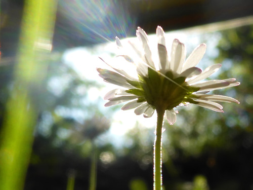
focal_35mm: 84
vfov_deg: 17.6
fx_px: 614
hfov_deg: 23.3
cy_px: 95
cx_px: 126
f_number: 3.3
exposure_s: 1/640
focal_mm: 4.9
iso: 80
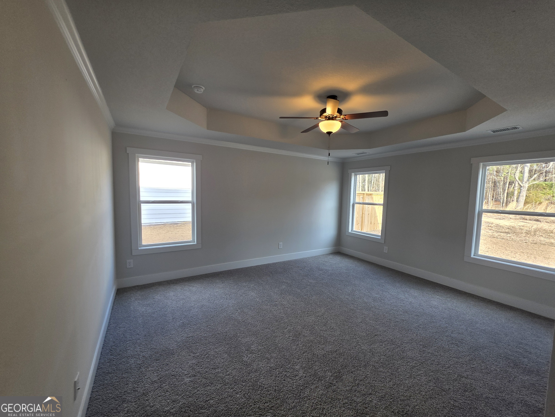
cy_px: 208
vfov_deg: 89.9
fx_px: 208
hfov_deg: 106.2
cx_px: 278
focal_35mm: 13
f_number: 1.9
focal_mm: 2.2
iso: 64
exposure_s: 1/120
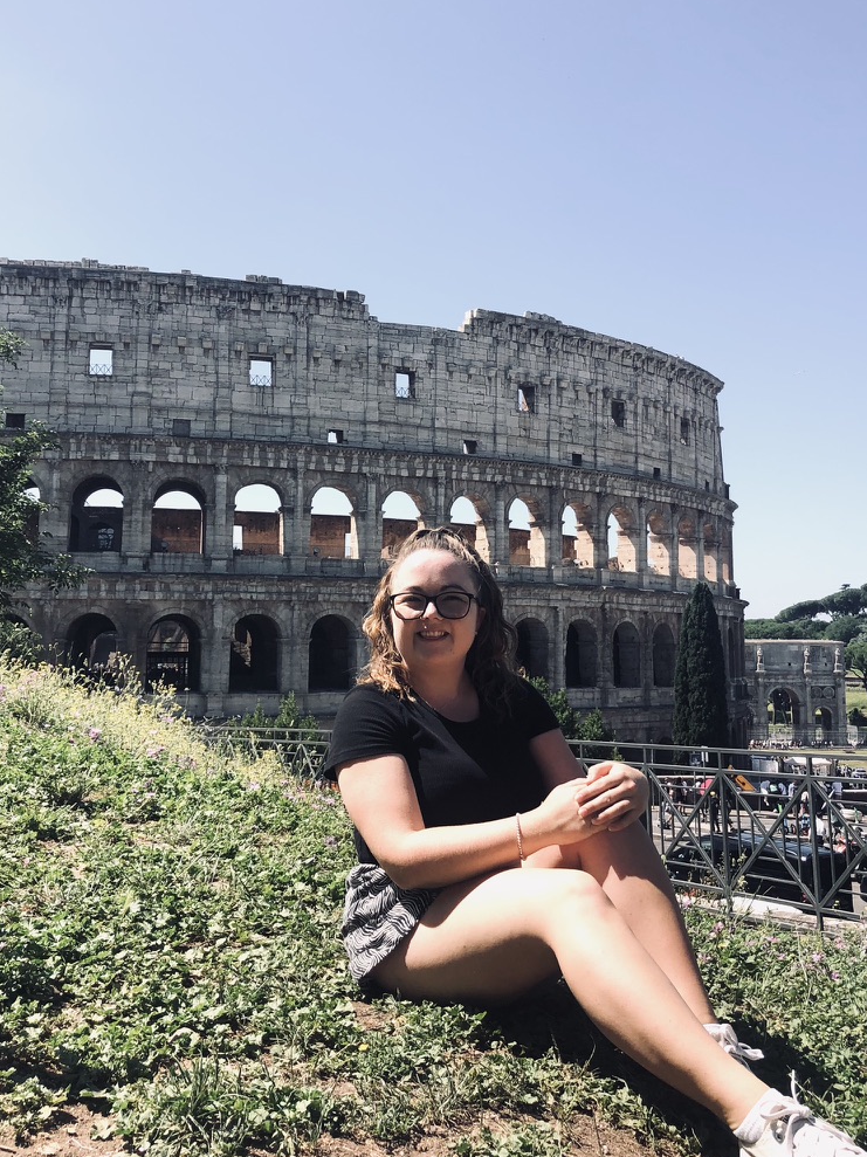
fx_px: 969
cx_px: 444
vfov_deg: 61.7
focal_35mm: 29
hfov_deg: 48.2
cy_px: 574
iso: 20
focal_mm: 3.99
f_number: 1.8
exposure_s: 1/1453
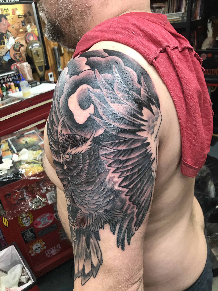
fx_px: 235
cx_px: 109
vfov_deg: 63.4
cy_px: 146
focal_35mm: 28
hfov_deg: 49.7
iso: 40
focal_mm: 3.99
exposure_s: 1/30
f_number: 1.8
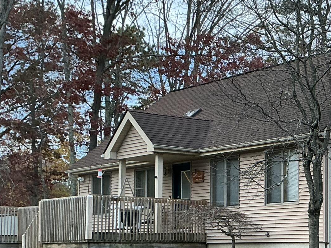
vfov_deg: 18.2
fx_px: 765
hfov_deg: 23.0
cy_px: 212
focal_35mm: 80
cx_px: 363
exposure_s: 1/120
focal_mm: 3
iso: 64
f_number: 1.8
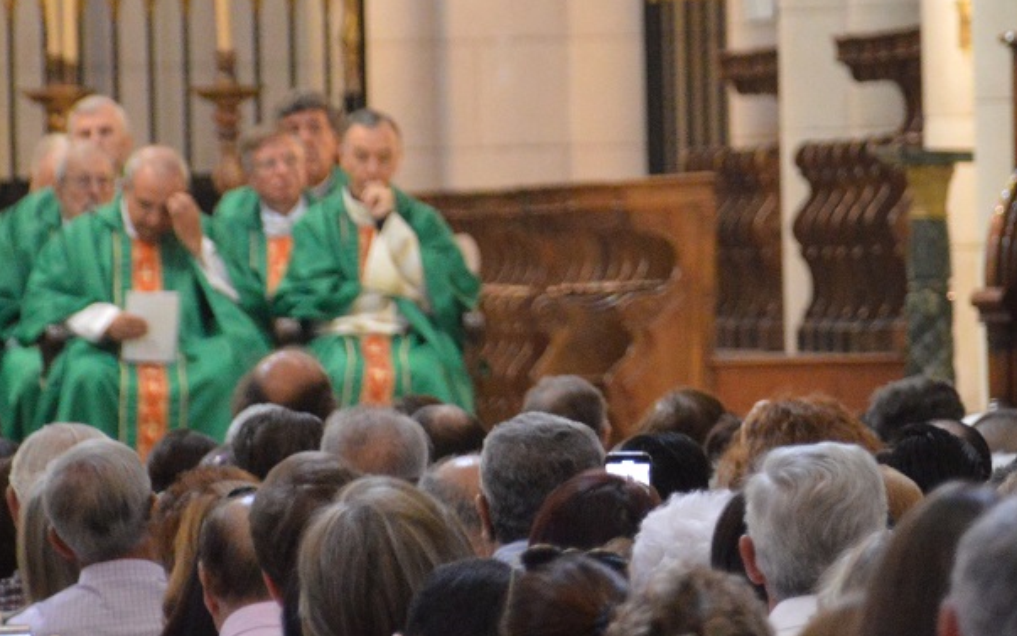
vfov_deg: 1.8
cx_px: 843
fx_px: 20623
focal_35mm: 744
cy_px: 133
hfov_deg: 2.8
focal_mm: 210
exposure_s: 1/25
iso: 3200
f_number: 6.3
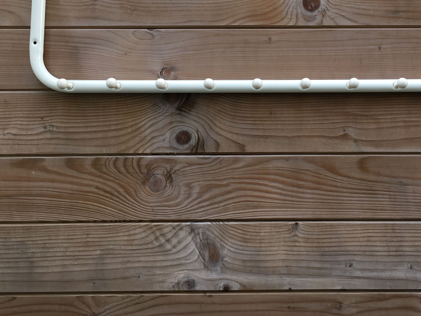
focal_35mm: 45
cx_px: 261
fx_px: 547
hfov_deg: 41.8
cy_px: 75
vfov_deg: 31.5
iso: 25
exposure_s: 1/113
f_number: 2.2
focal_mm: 4.15
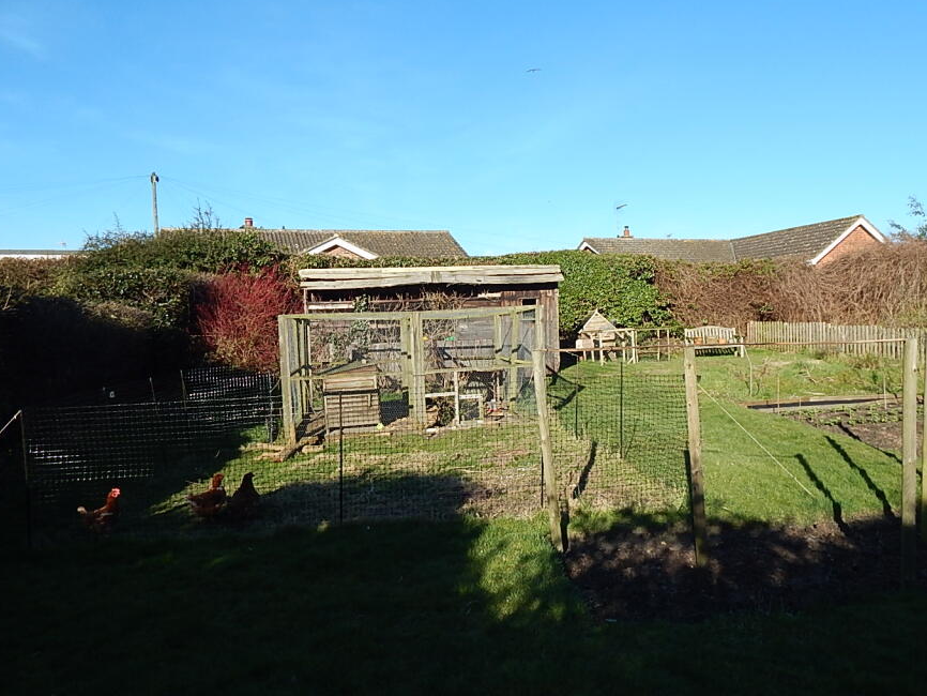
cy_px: 362
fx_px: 696
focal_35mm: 26
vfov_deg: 53.1
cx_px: 540
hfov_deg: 66.9
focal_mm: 4
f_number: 3
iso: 125
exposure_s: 1/1000
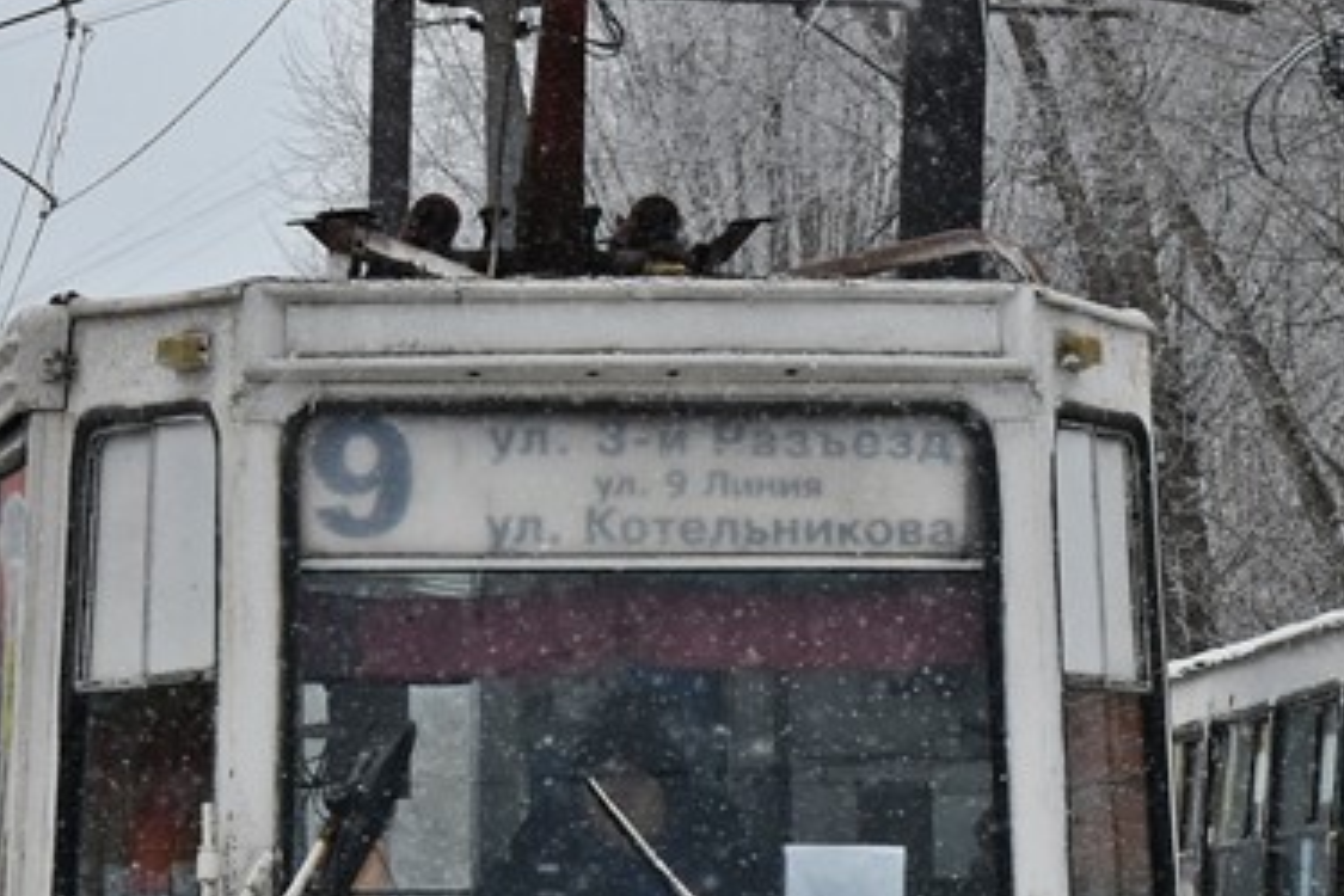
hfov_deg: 8.5
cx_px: 1229
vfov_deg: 5.7
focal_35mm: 240
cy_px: 638
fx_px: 8959
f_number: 8
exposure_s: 1/500
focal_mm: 50
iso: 280
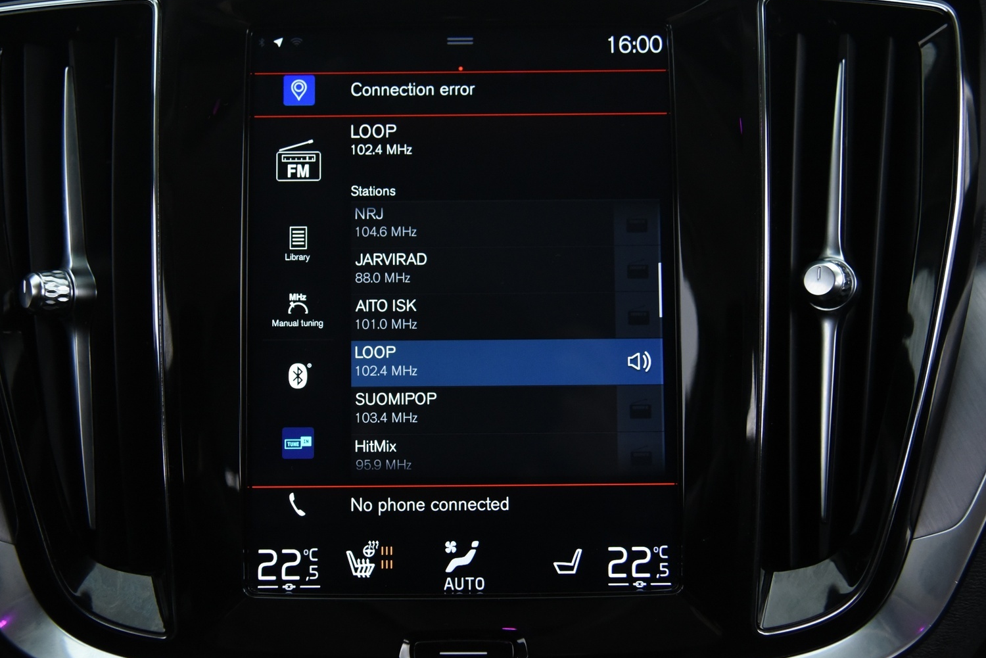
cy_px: 325
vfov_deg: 32.7
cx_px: 463
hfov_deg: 47.4
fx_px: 1123
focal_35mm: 41
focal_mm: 38
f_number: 4
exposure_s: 1/40
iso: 4000
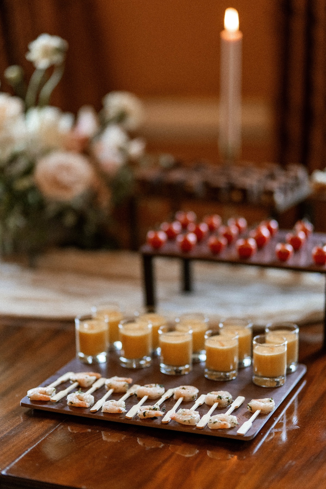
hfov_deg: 16.1
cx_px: 163
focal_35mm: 85
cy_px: 244
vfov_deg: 23.9
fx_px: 1154
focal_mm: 85
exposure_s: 1/400
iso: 640
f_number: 1.4
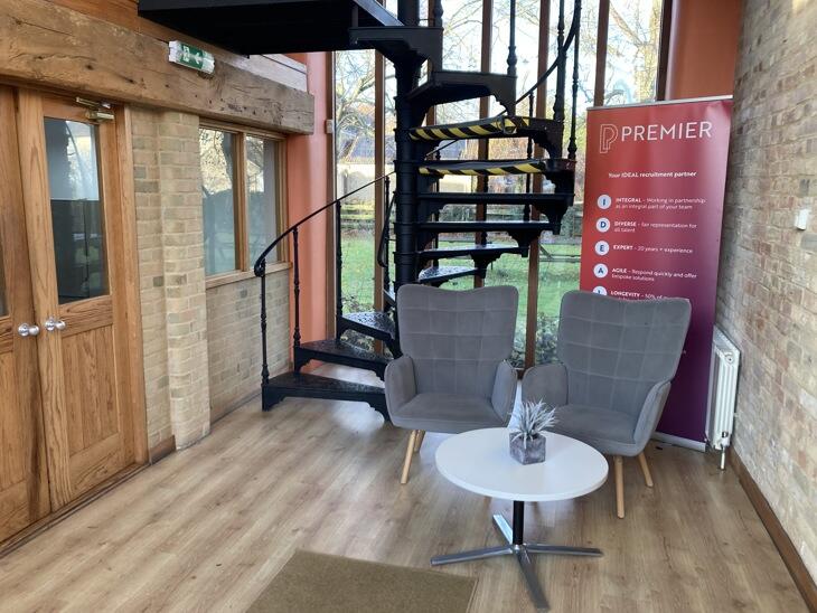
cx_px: 408
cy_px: 306
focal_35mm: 28
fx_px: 661
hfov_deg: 63.4
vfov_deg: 49.8
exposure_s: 1/100
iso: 64
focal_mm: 3.99
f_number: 1.8
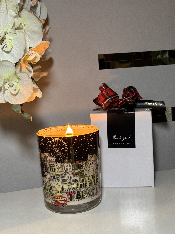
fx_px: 324
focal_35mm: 48
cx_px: 88
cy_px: 117
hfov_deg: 30.3
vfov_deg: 39.7
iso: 250
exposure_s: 1/48
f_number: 1.78
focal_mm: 6.76
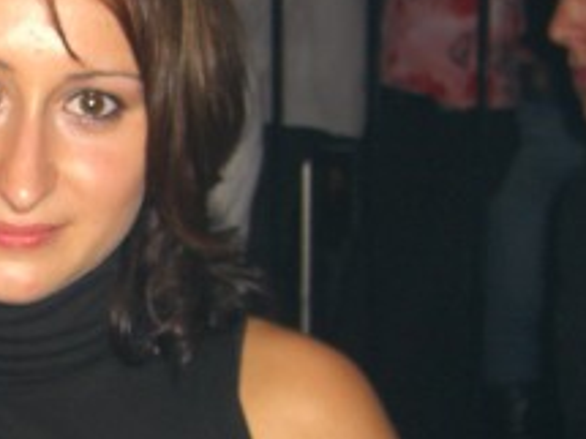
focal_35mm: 106
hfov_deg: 17.9
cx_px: -46
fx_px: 1793
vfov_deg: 13.9
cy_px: 314
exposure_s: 1/60
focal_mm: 7.9
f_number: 2.8
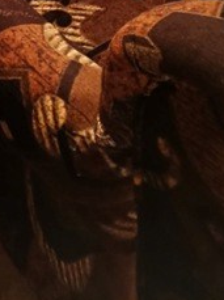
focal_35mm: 91
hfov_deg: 15.7
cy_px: -217
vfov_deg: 17.9
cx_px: -26
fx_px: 787
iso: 640
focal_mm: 4.75
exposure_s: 1/25
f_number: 1.8
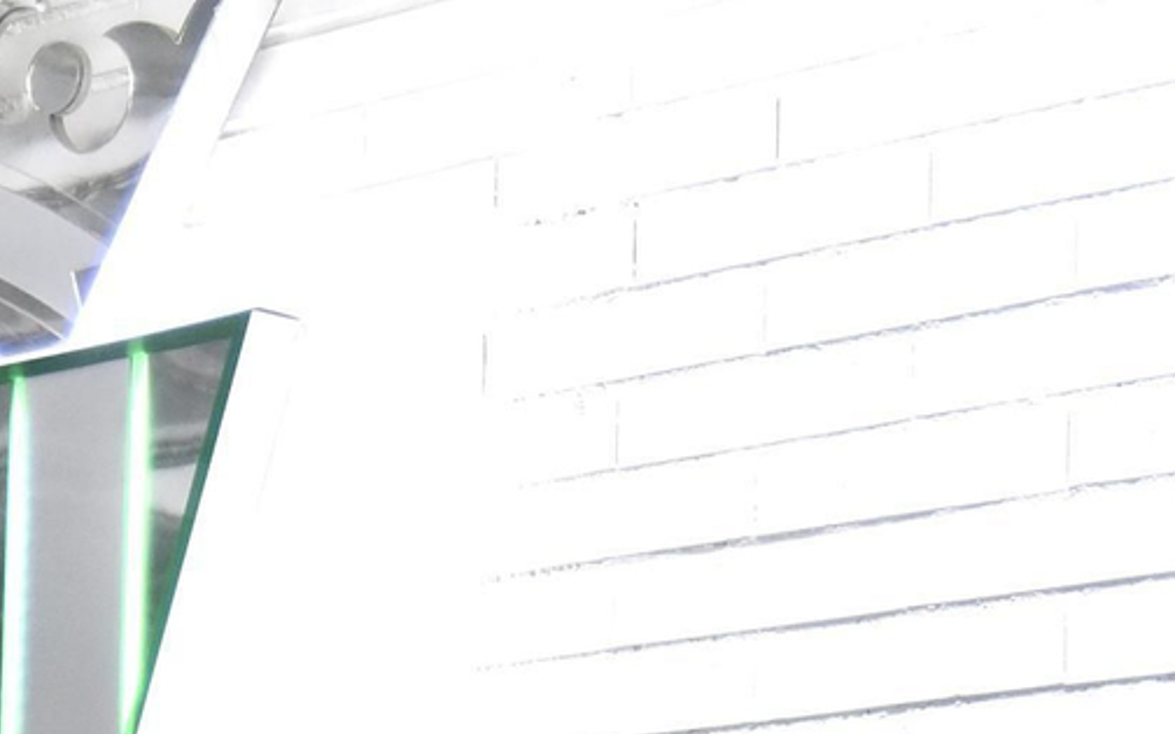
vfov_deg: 7.2
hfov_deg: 11.4
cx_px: -431
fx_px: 5700
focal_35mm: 178
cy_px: 1242
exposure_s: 1/160
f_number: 6.3
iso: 3600
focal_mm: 55
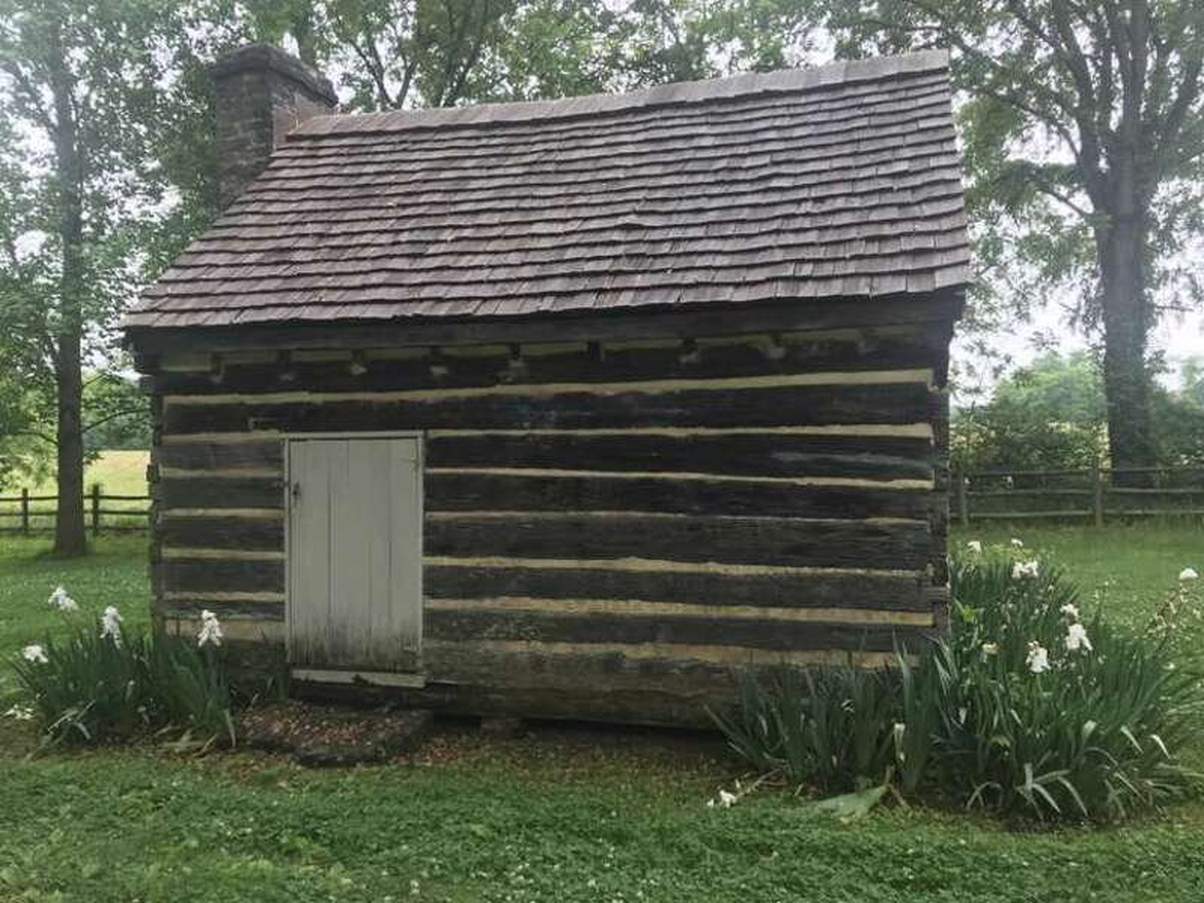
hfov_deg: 63.4
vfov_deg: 49.7
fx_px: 974
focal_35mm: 28
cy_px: 452
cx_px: 602
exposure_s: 1/241
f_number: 1.8
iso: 20
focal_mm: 3.99
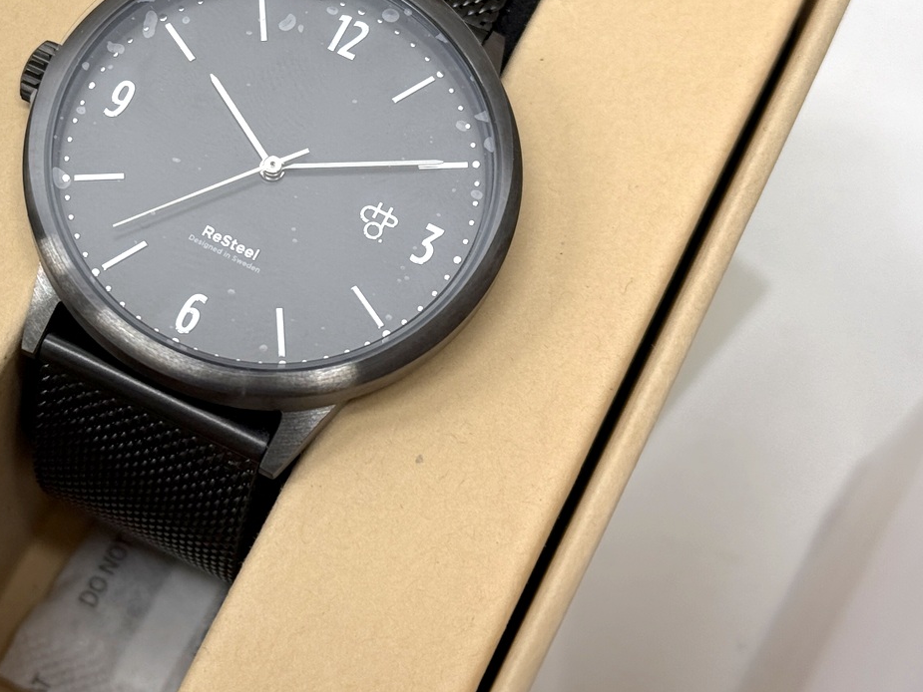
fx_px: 2213
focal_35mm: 83
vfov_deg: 17.7
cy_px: 174
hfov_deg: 23.3
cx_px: 244
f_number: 1.78
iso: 80
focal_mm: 6.76
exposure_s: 1/234
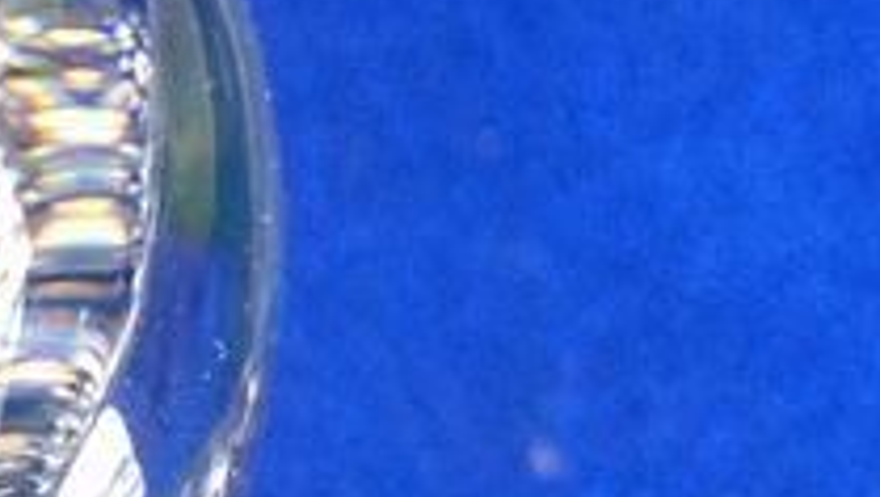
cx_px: -792
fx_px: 3176
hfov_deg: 13.8
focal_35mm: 136
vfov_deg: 8.9
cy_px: 74
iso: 160
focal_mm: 4.15
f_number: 2.2
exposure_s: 1/30
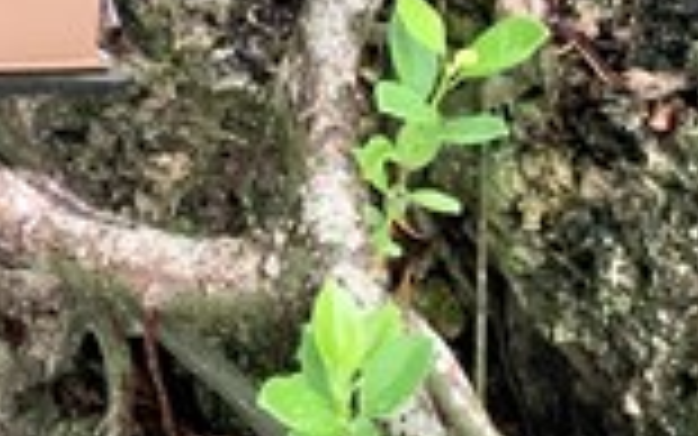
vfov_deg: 11.5
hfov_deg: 18.2
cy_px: -297
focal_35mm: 107
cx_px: -207
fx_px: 2036
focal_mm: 4.25
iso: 500
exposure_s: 1/30
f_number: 1.8
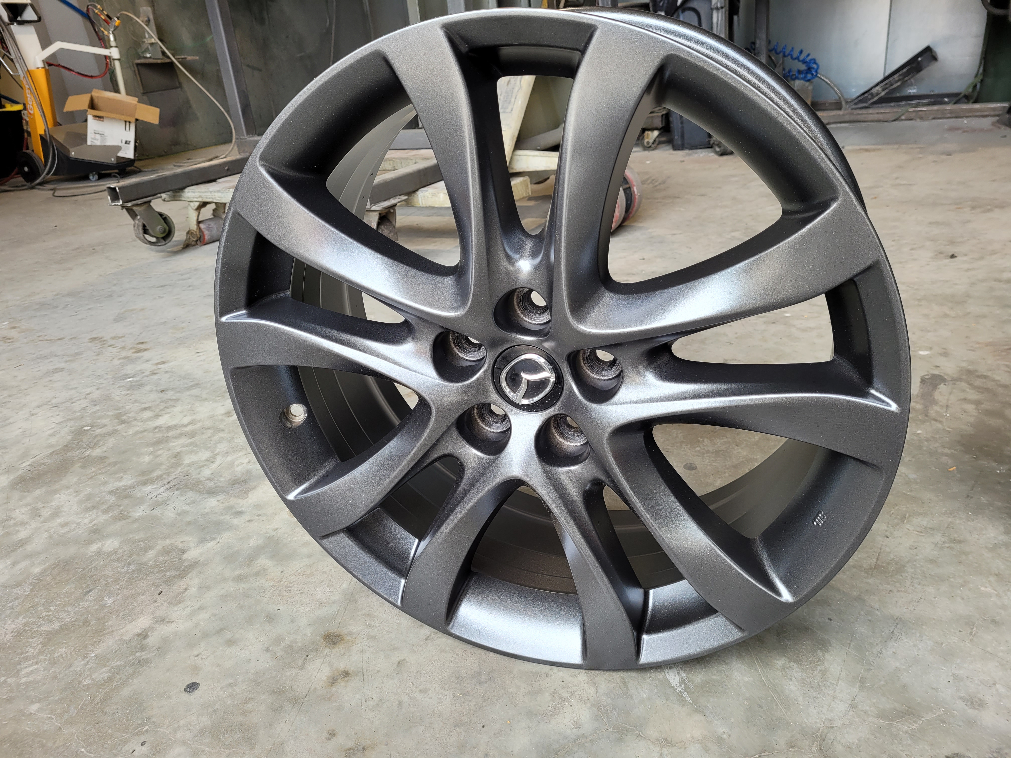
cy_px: 379
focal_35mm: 26
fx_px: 759
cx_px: 506
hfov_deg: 67.3
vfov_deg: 53.1
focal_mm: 5.4
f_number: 1.8
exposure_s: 1/119
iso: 40
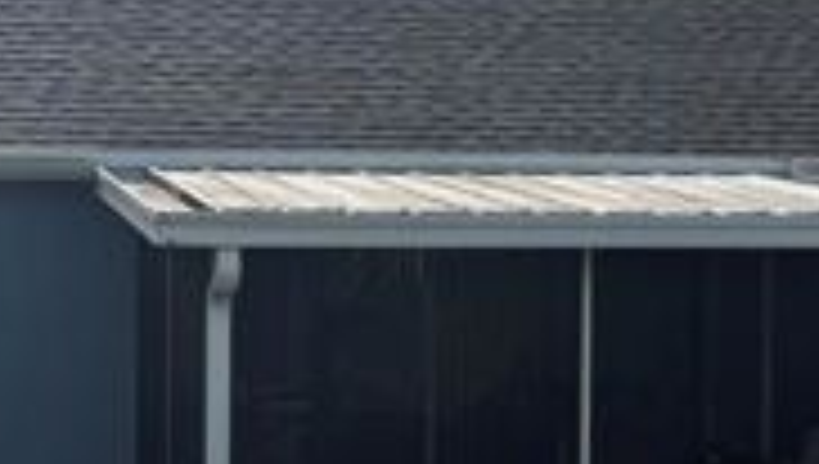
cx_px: 434
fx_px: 2197
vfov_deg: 12.0
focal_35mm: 101
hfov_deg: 21.1
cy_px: 261
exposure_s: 1/7353
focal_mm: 6.76
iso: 100
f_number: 1.78
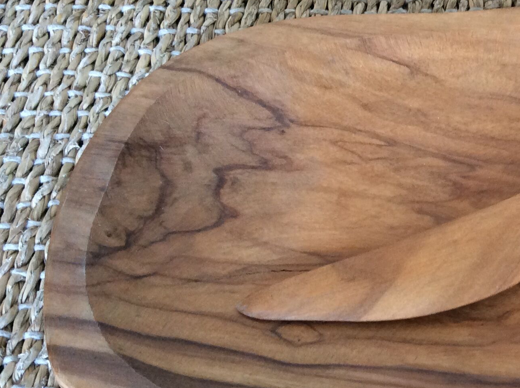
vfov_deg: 22.8
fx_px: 960
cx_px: 496
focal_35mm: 64
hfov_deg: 28.8
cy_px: 160
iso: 80
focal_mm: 3.3
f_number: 2.4
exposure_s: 1/25
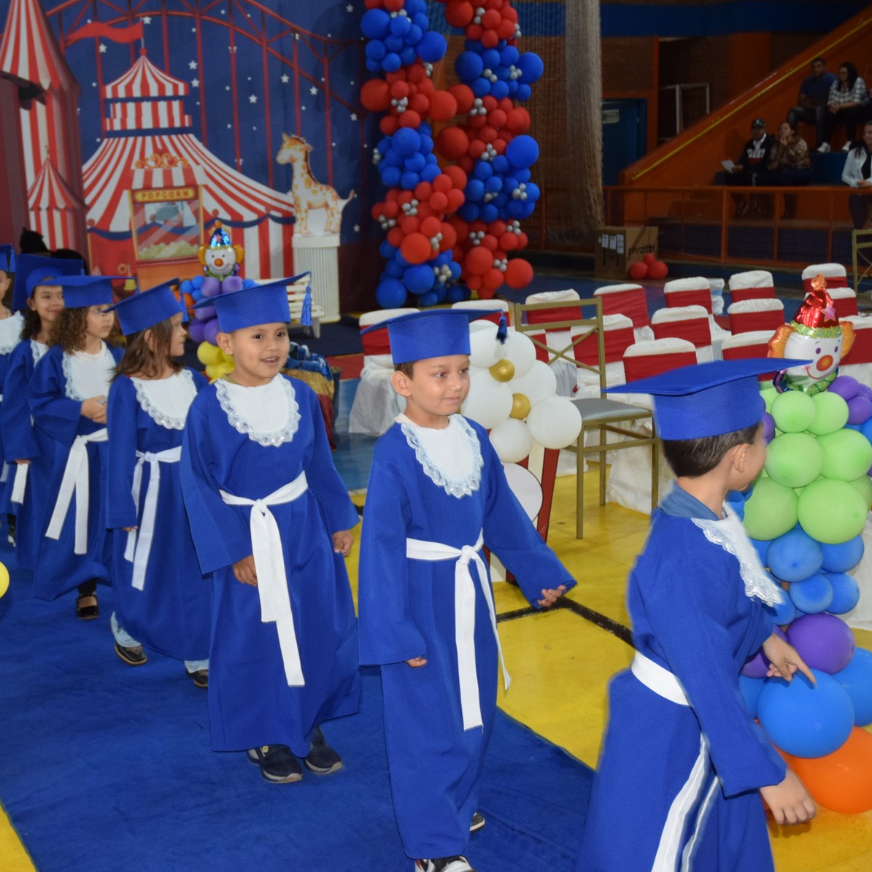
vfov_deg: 36.8
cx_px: 304
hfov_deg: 36.5
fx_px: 1311
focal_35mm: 46
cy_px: 436
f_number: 3.8
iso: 1100
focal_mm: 24
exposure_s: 1/60
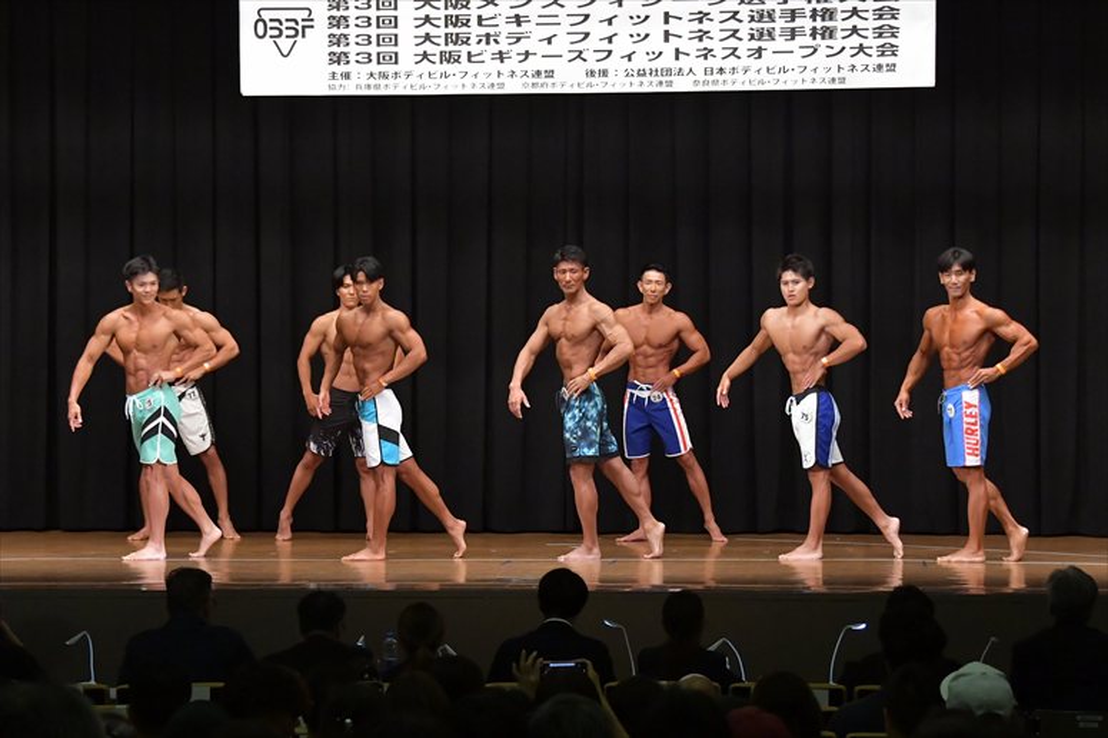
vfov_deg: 12.7
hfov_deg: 18.9
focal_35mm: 108
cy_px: 369
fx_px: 3322
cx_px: 554
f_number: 5.6
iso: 6400
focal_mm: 72
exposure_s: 1/400
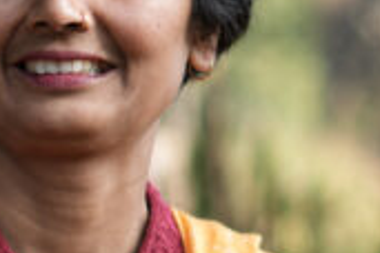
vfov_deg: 4.4
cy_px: 433
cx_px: 173
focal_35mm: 313
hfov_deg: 6.6
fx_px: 3304
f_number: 2
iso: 100
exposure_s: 1/640
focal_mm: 50
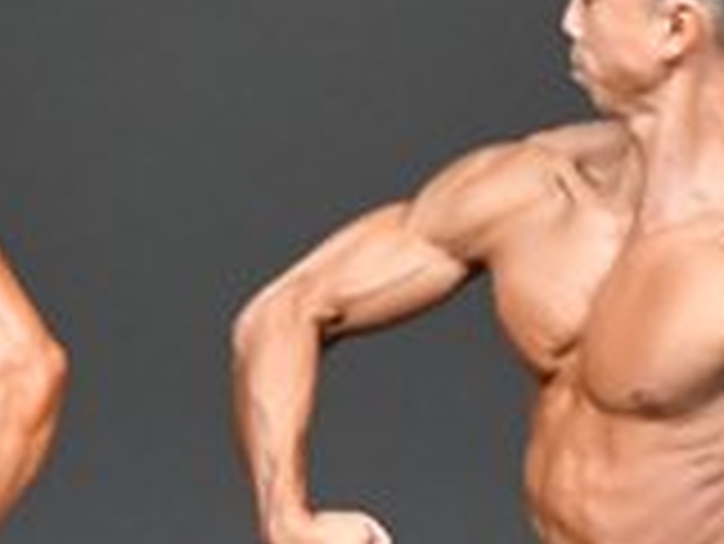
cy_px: 782
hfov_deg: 1.4
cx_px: 1275
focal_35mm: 1459
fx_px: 30538
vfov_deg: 1.0
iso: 5000
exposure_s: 1/400
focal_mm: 210
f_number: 5.6
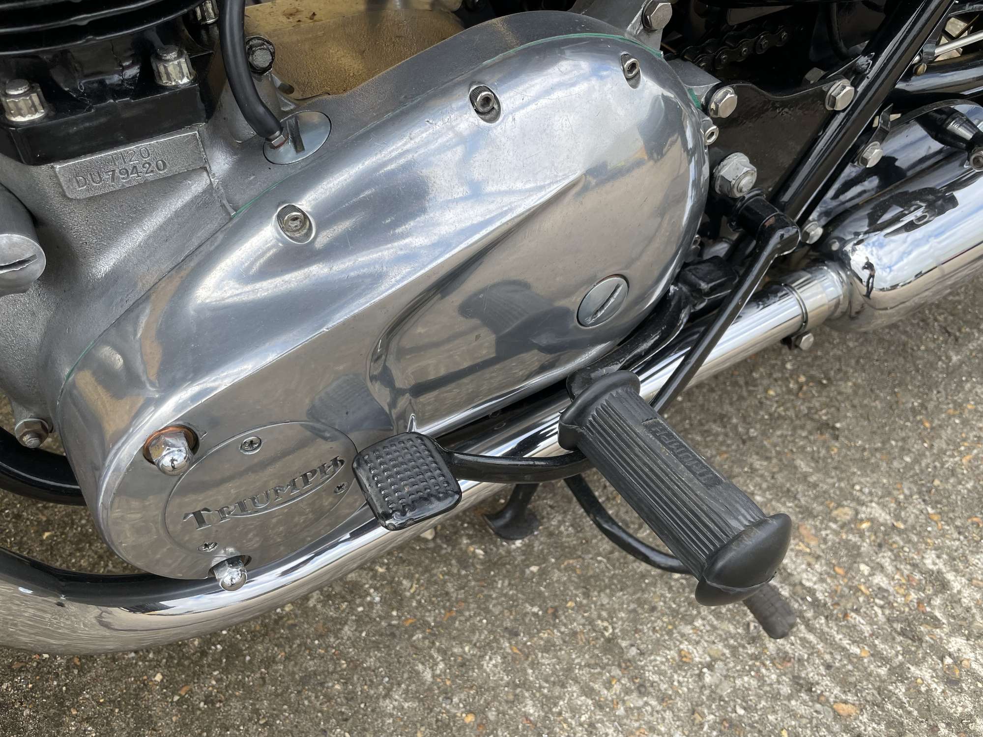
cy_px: 368
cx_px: 492
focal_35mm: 26
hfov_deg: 67.3
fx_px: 738
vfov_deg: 53.1
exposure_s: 1/673
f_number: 1.6
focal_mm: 4.2
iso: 32
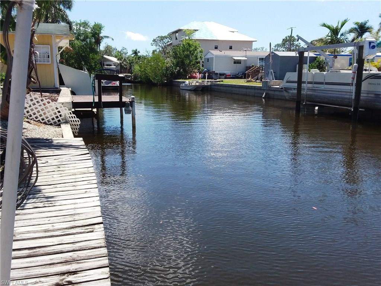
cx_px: 190
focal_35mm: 27
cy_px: 143
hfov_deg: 65.3
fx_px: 297
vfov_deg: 51.4
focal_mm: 2.91
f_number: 1.9
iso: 40
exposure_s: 1/1381
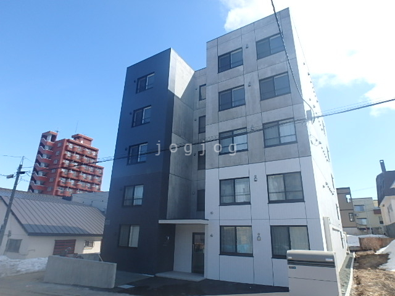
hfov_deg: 79.0
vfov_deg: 63.4
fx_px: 240
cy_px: 148
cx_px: 198
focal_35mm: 21
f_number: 3.5
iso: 125
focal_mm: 3.7
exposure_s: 1/800
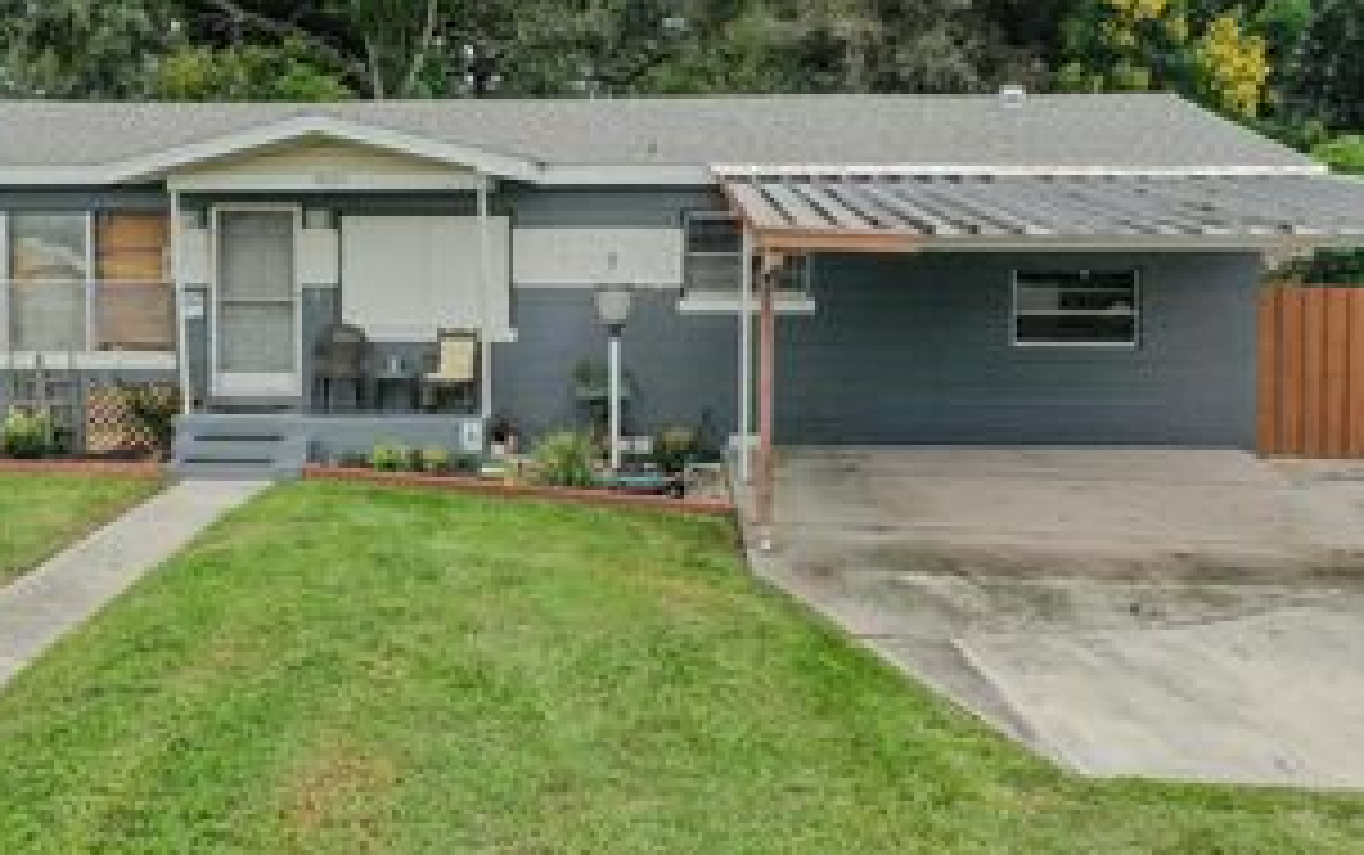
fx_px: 1749
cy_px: 335
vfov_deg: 27.4
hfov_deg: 42.5
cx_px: 563
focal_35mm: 47
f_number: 3.2
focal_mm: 10.26
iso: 100
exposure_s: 1/50
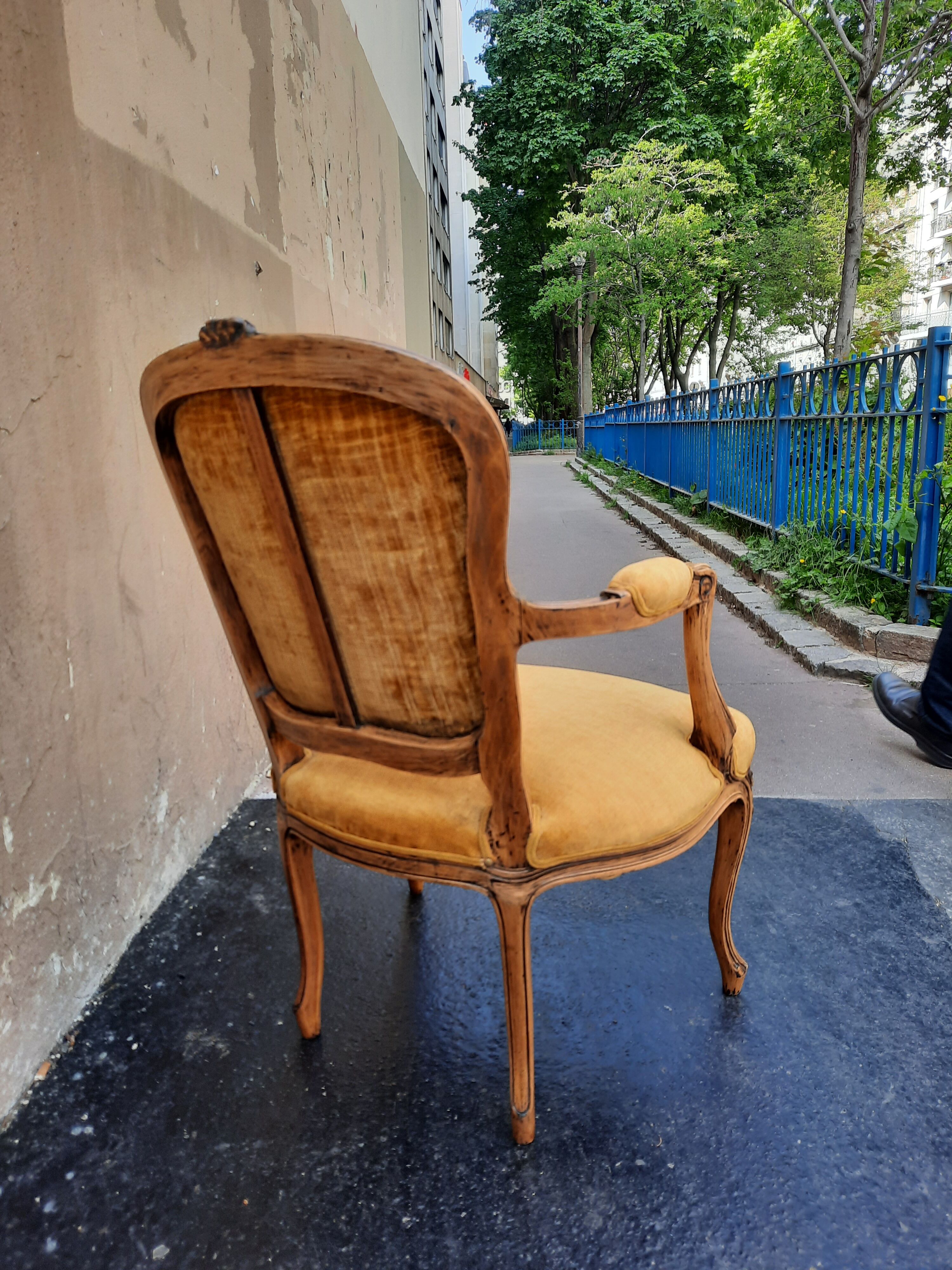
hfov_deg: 54.9
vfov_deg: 69.4
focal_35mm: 25
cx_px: 476
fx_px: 917
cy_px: 635
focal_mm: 4.6
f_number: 2
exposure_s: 1/134
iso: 32
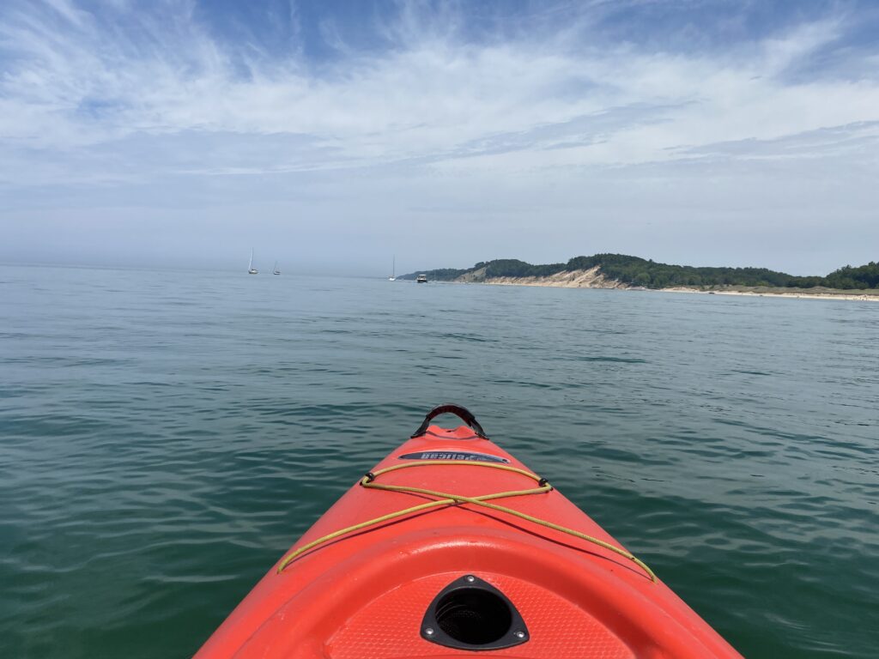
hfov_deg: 67.3
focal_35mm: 26
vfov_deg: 53.1
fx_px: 660
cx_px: 440
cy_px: 330
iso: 32
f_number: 1.8
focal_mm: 4.25
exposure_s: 1/5495
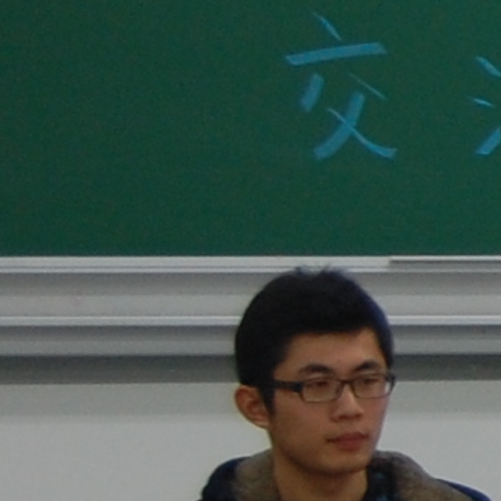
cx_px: 1641
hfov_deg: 4.2
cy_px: 62
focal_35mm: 401
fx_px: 6566
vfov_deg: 4.4
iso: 400
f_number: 4.8
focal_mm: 38
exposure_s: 1/30
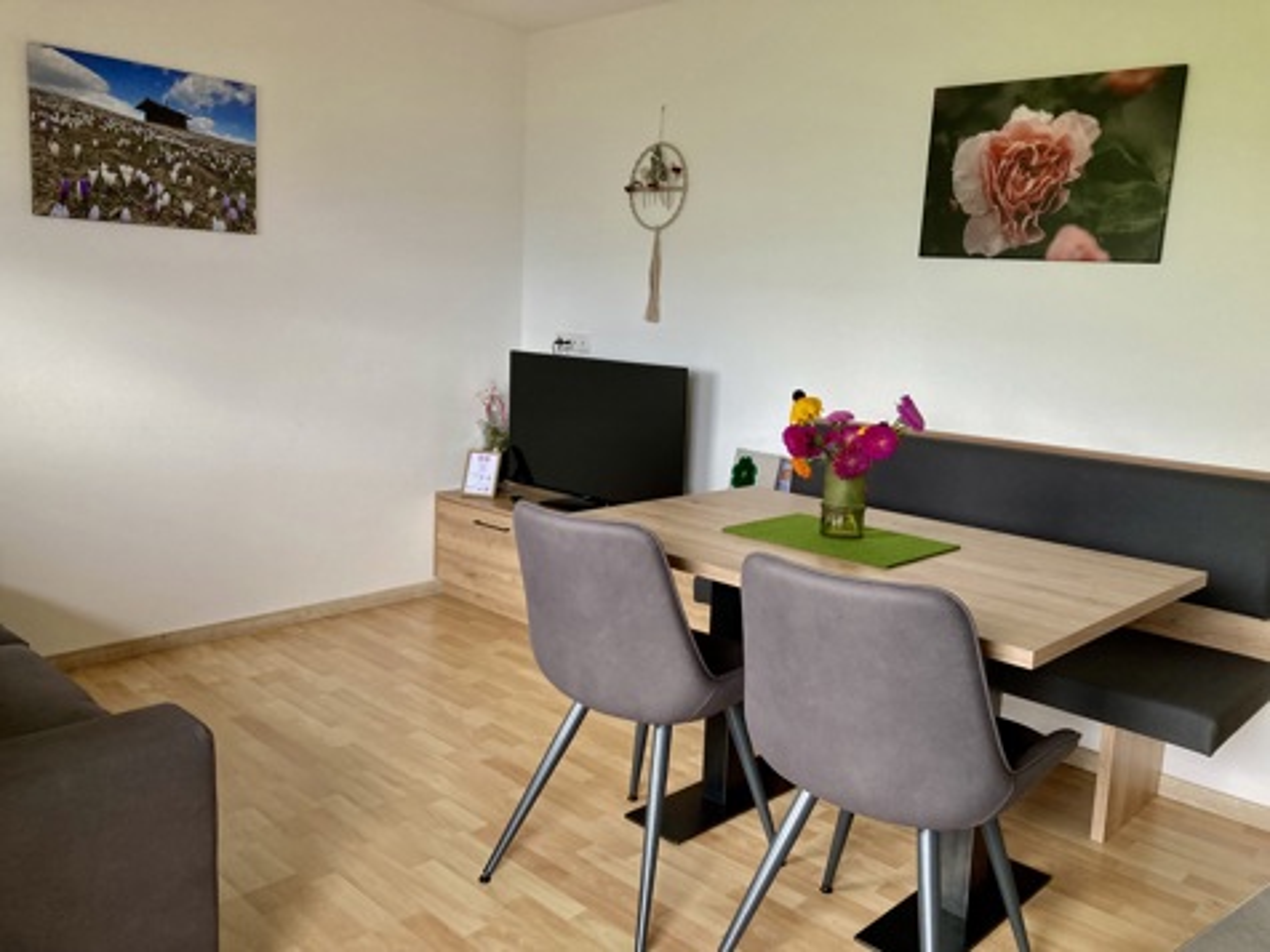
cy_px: 476
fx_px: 1027
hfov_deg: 63.4
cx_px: 635
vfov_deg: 49.7
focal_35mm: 28
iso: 80
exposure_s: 1/63
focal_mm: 3.99
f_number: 1.8
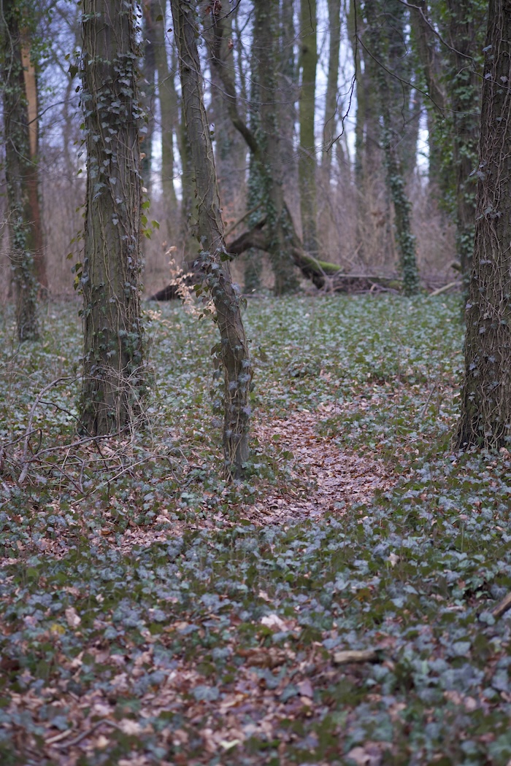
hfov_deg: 15.2
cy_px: 383
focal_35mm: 90
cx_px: 256
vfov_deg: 22.6
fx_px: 1916
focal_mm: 60
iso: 2000
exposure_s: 1/125
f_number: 2.4
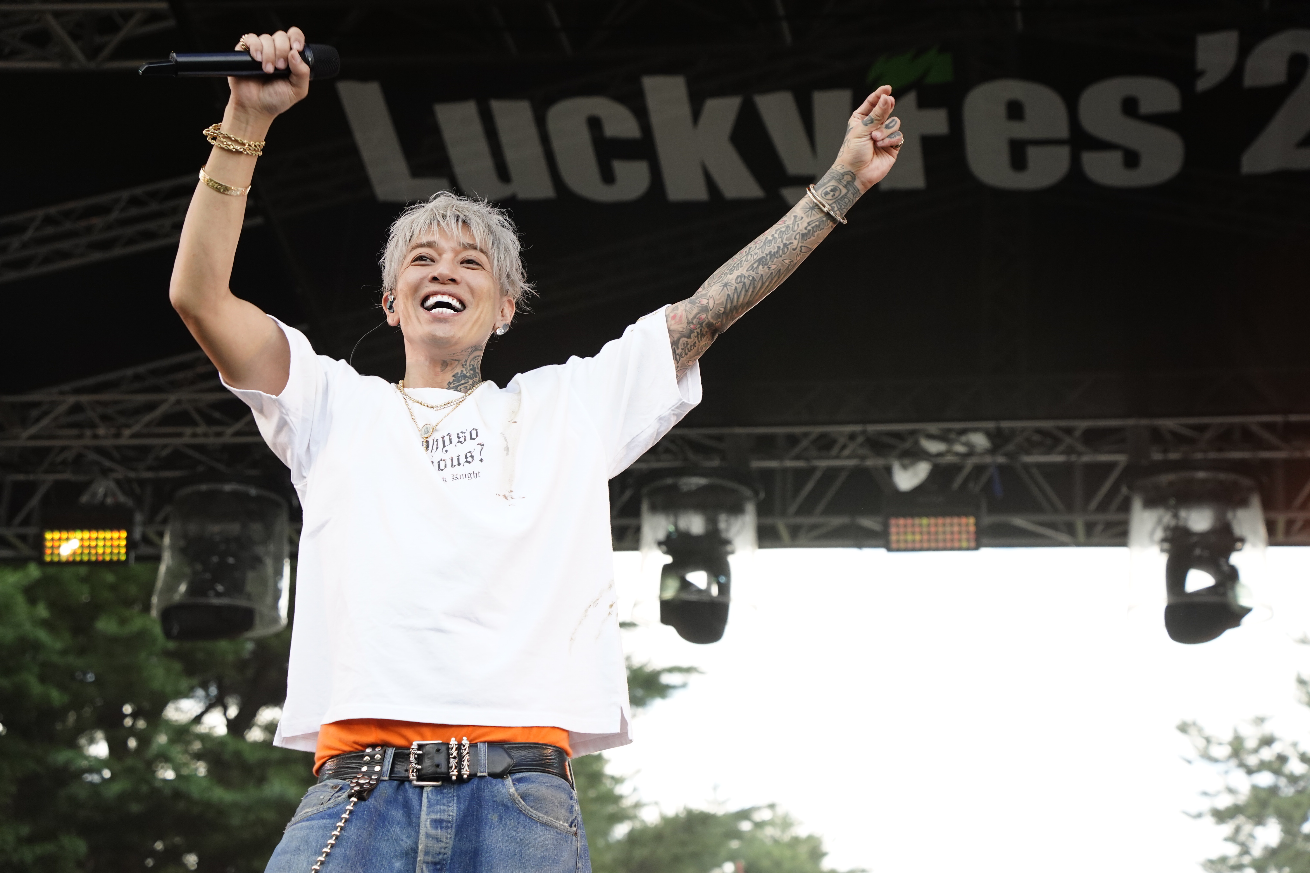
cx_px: 655
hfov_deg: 27.7
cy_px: 436
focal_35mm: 73
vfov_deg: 18.7
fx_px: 2656
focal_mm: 73
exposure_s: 1/800
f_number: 5
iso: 2000
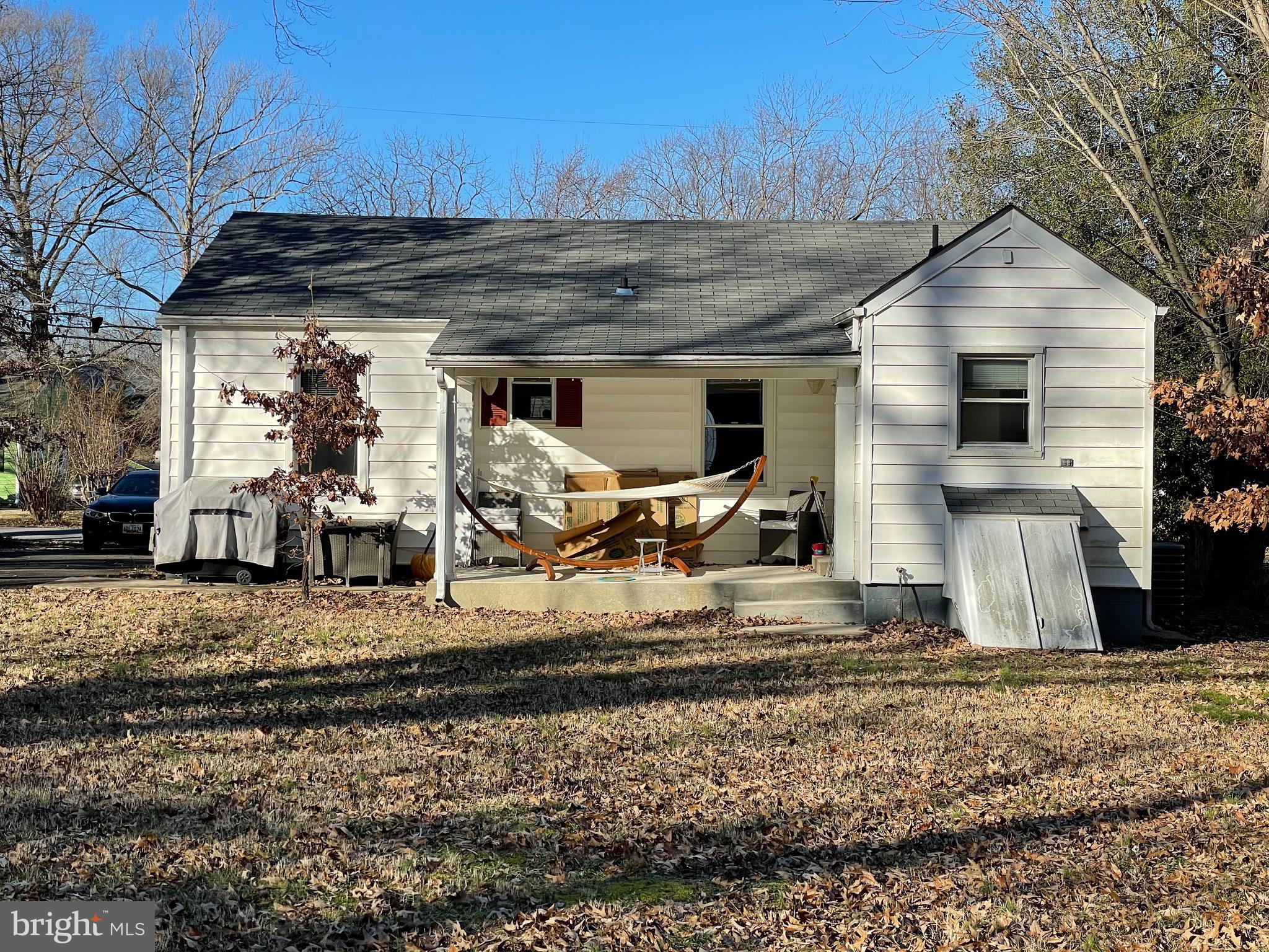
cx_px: 634
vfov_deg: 28.0
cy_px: 476
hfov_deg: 36.8
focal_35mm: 52
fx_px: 1906
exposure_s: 1/1043
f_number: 2
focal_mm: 6
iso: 25
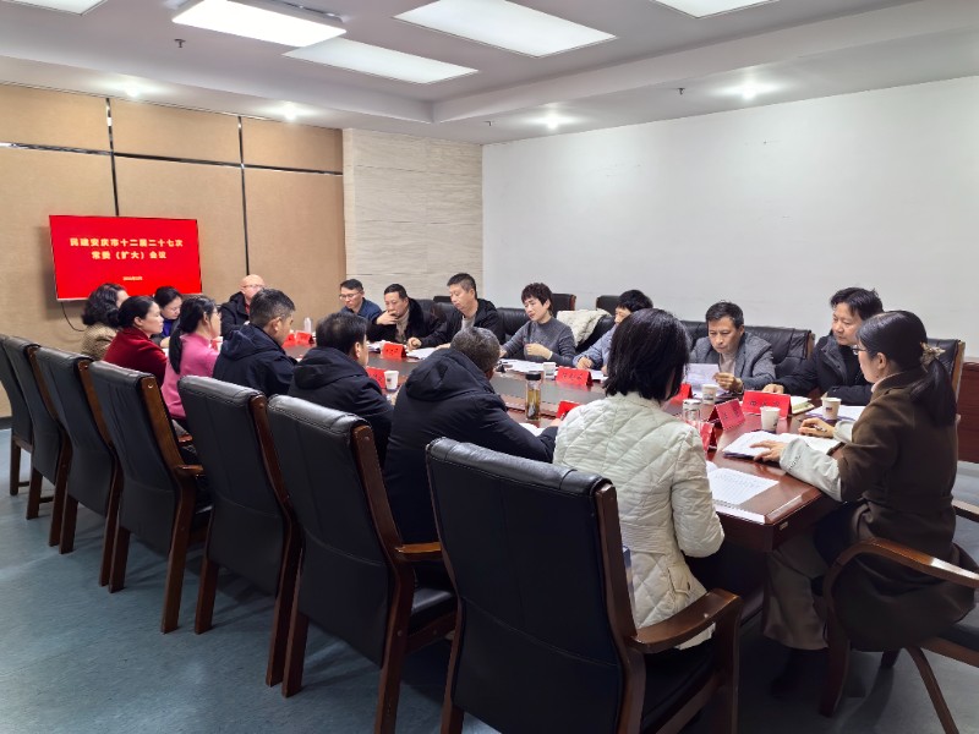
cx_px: 490
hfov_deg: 65.3
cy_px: 367
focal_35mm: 27
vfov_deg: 51.4
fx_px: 764
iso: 100
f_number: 1.9
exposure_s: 1/50
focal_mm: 5.52
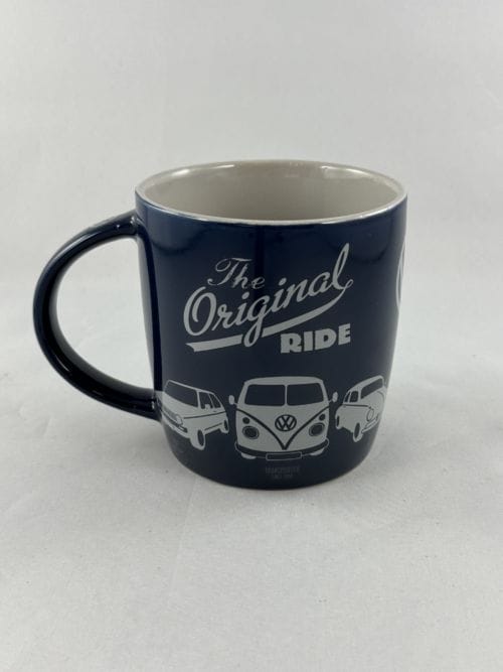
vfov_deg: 39.7
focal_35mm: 48
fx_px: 930
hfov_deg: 30.3
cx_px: 252
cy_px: 336
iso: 64
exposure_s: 1/100
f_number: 1.78
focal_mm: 6.86
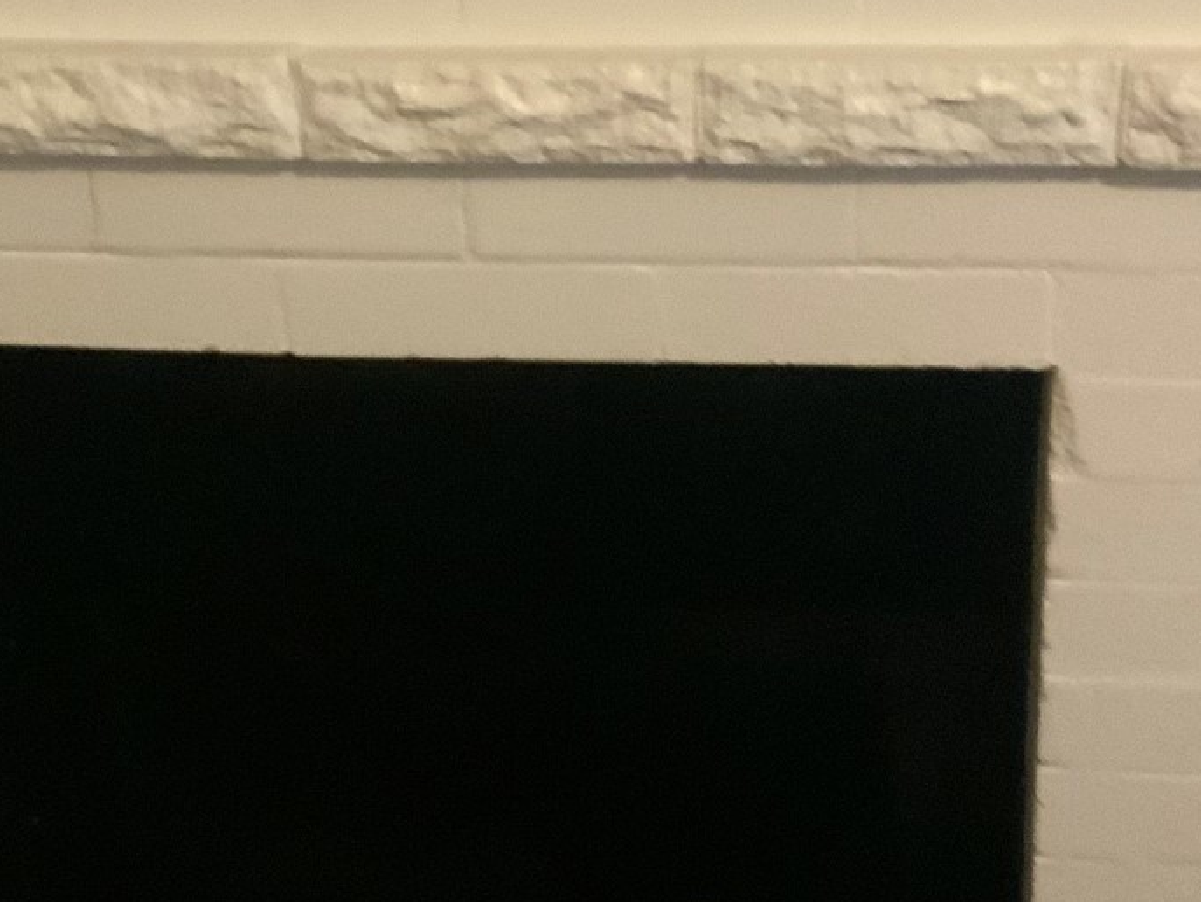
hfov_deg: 24.1
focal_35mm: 81
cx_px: 463
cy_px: 322
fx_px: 2812
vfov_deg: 18.2
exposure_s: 1/30
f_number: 1.8
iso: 500
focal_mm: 3
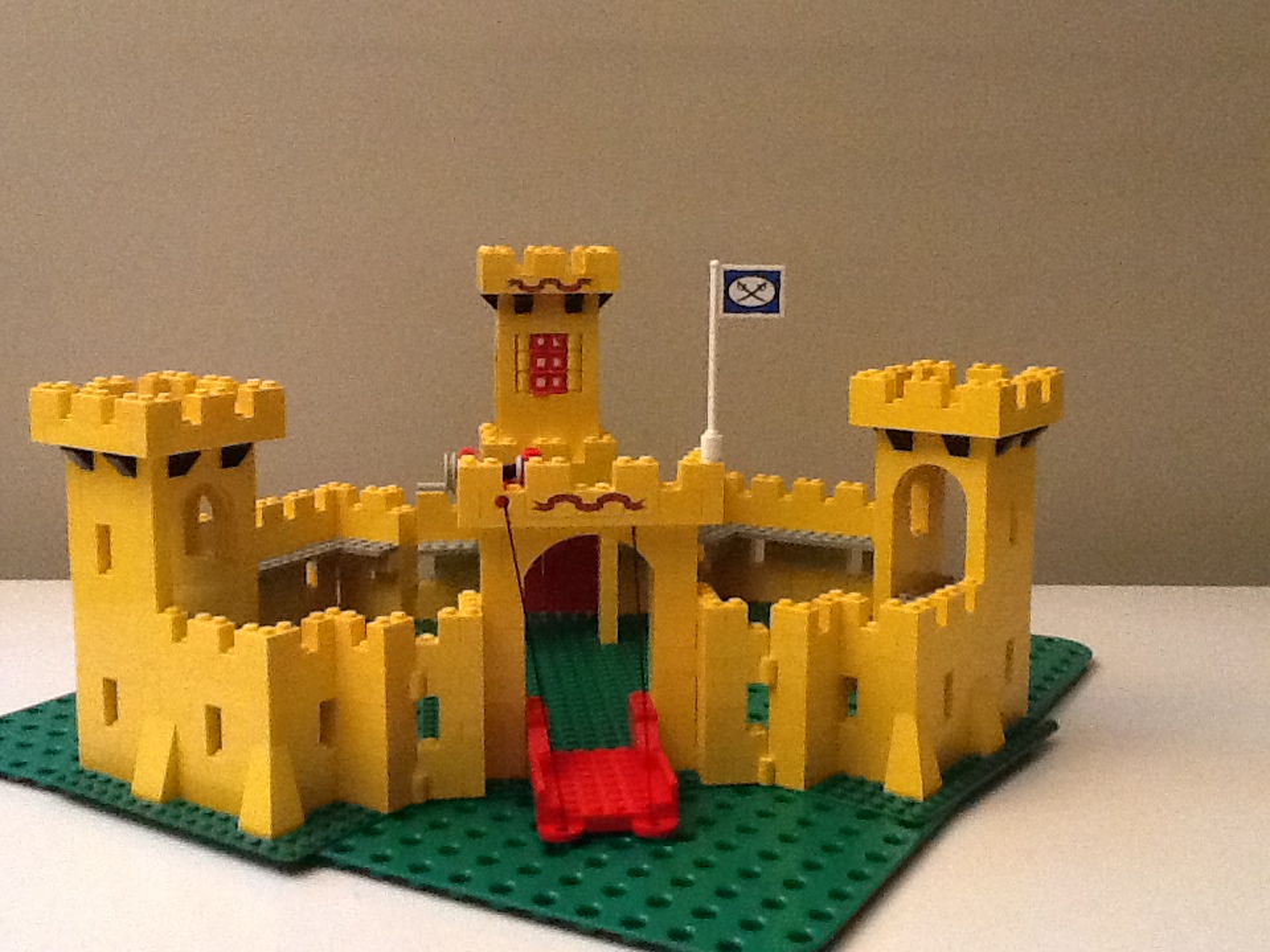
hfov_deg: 56.8
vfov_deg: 44.2
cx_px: 635
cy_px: 476
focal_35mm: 32
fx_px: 1174
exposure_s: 1/20
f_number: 2.4
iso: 500
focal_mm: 2.03
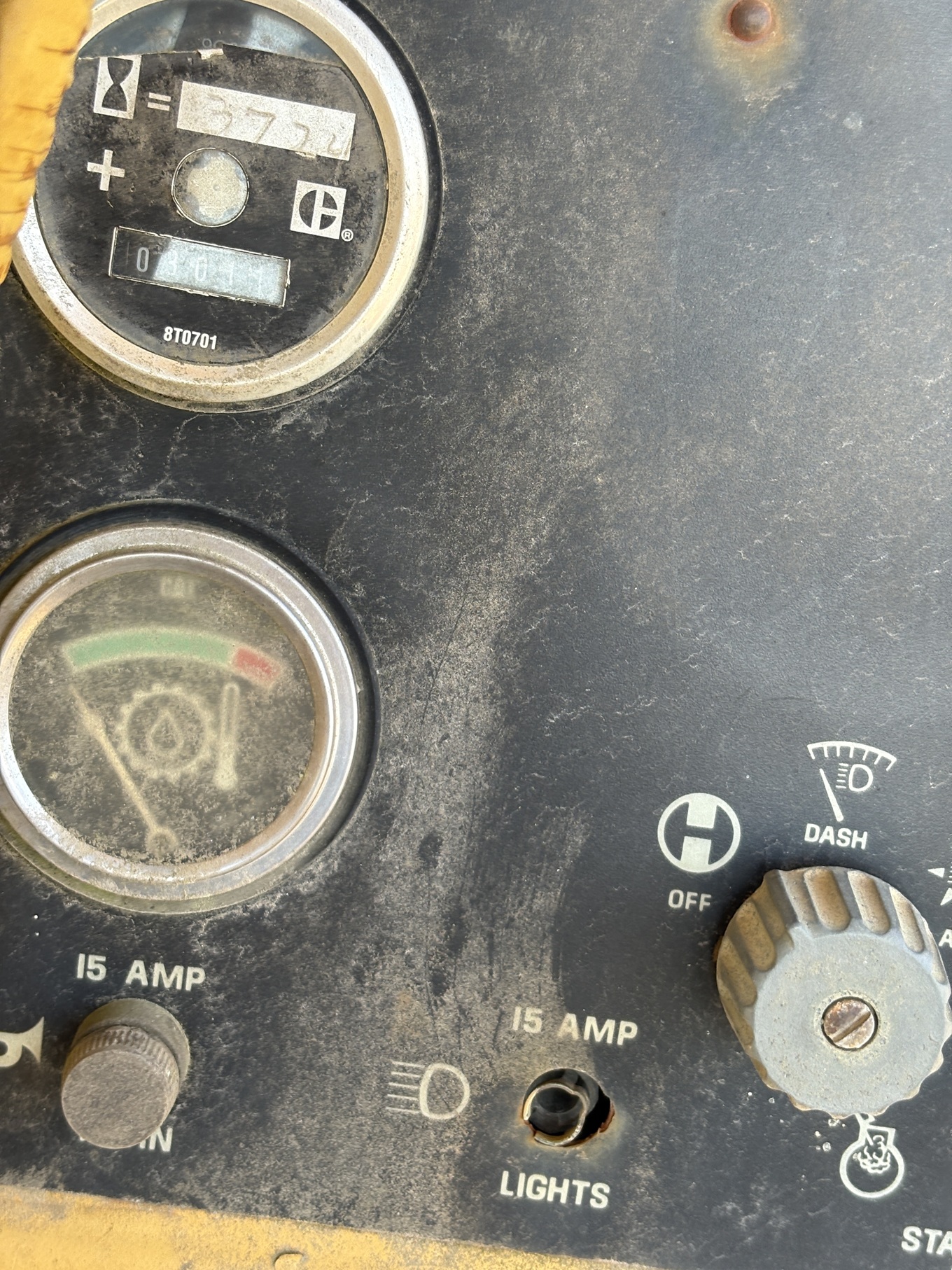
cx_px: 476
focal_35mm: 52
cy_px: 635
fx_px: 1907
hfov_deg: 28.0
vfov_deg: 36.8
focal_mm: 5.96
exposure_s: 1/242
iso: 50
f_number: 1.6
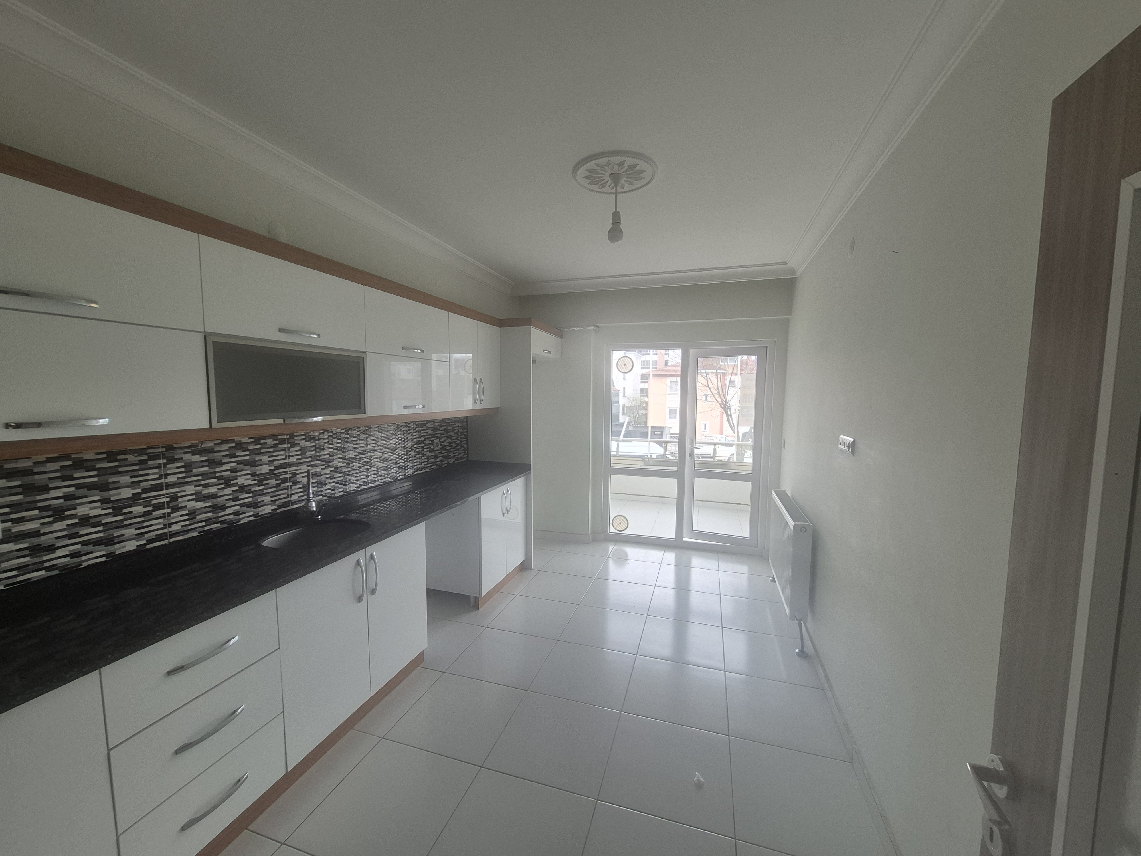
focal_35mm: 13
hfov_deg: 106.2
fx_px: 429
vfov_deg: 89.9
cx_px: 570
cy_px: 428
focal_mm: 1.74
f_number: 2.2
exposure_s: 1/100
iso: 64
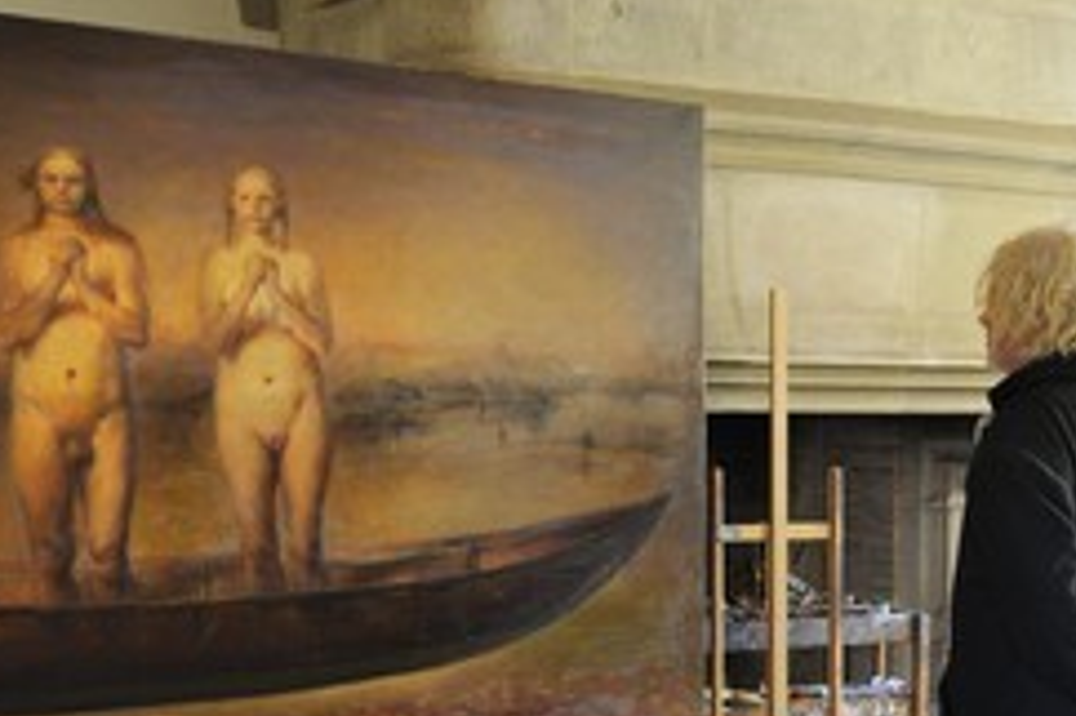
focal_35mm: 47
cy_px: 503
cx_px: 620
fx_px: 1404
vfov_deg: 28.3
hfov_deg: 41.8
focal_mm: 27
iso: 1600
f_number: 3.2
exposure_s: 1/60
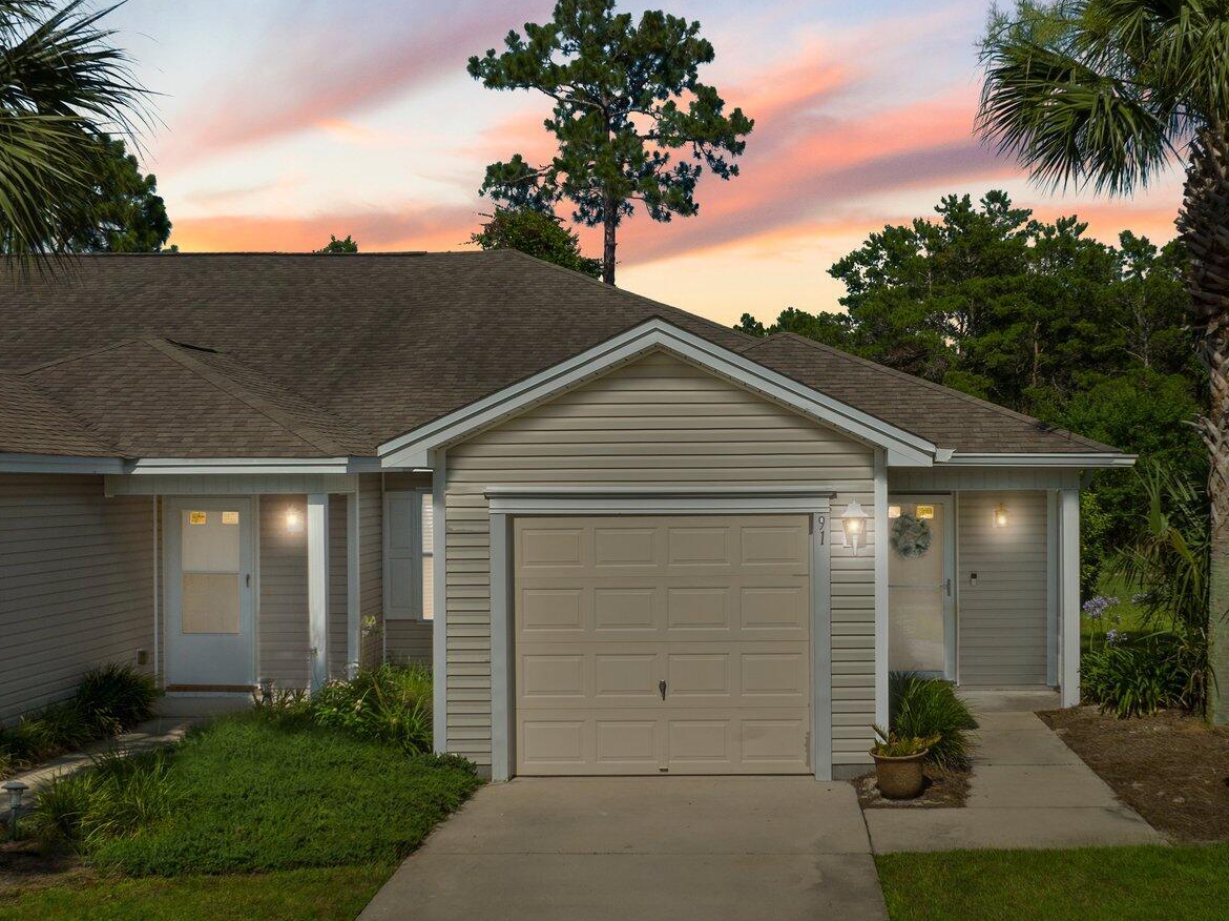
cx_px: 765
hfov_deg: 44.5
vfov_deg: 34.3
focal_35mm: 42
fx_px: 1490
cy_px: 476
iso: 100
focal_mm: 12.29
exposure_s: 1/1600
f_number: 5
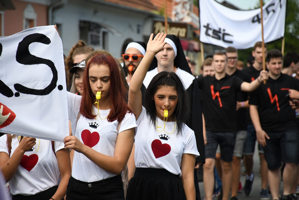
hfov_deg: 9.8
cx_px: 150
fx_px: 1744
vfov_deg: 6.5
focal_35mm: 210
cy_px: 100
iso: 1250
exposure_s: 1/3200
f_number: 5.6
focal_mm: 140
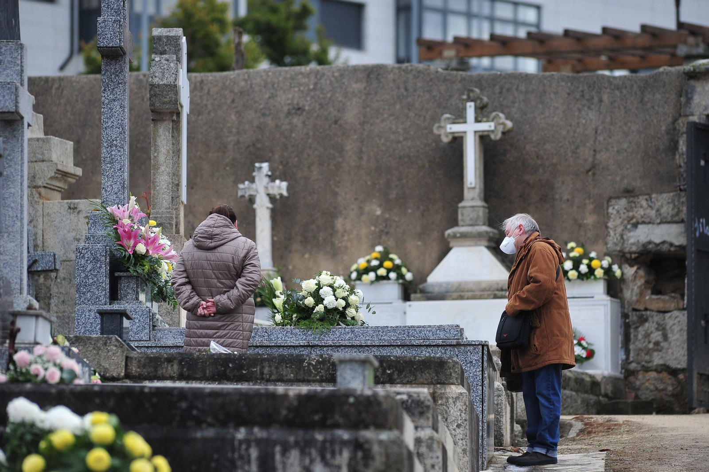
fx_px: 5905
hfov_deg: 6.9
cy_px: 236
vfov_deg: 4.6
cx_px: 354
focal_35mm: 300
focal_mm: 300
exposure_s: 1/1600
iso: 500
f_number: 4
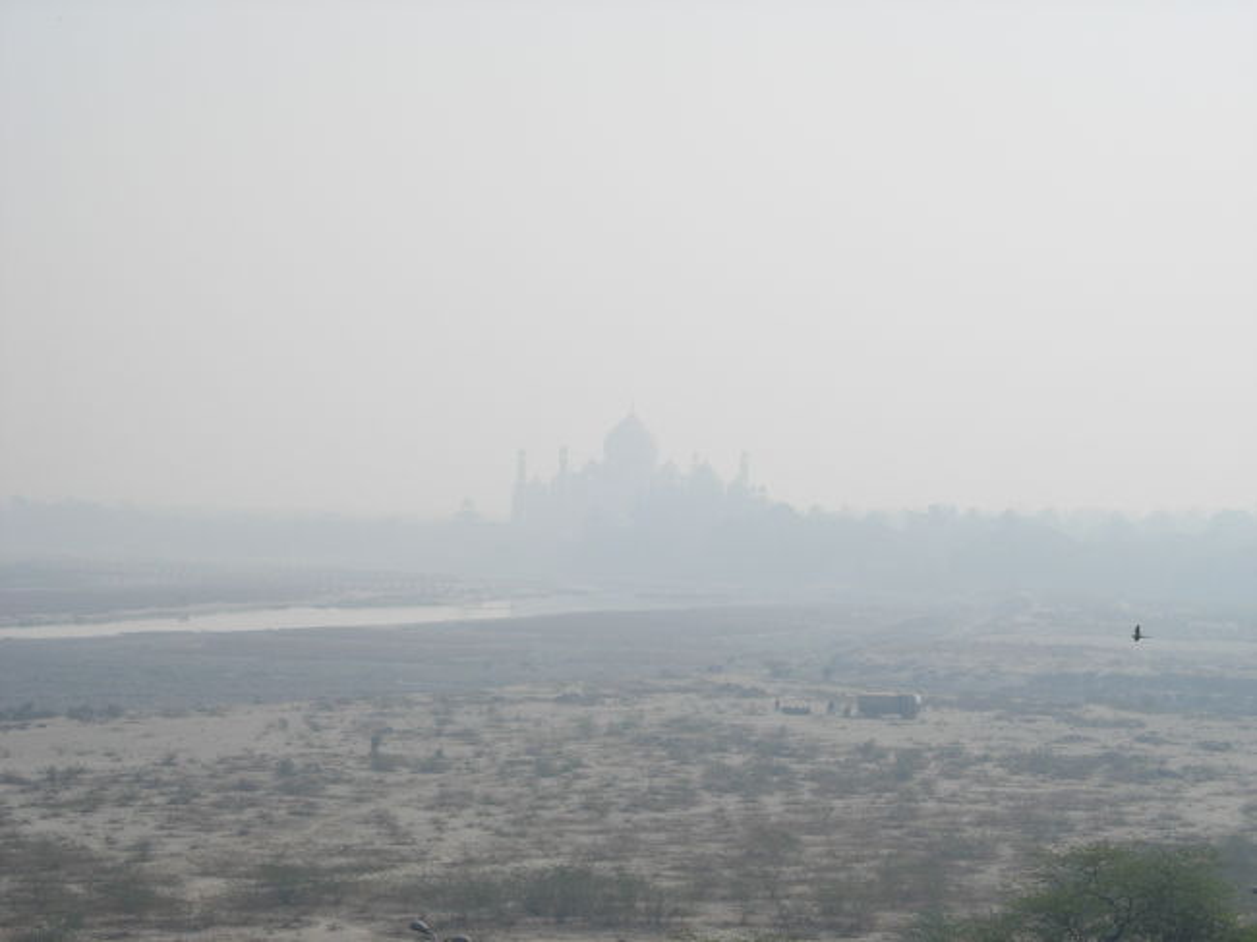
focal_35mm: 113
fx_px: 4102
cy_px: 471
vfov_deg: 13.1
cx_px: 628
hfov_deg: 17.4
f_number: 8.2
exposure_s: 1/456
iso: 64
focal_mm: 23.4
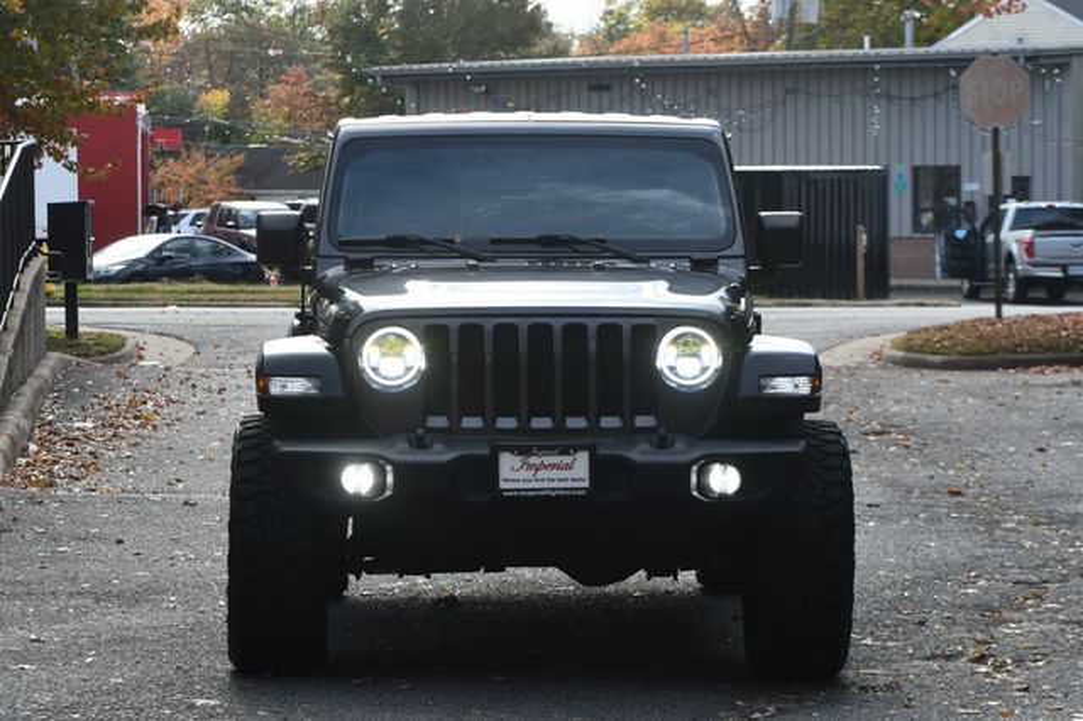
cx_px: 542
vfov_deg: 10.8
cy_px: 360
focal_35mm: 127
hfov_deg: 16.1
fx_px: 3818
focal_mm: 85
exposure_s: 1/250
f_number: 8
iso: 200
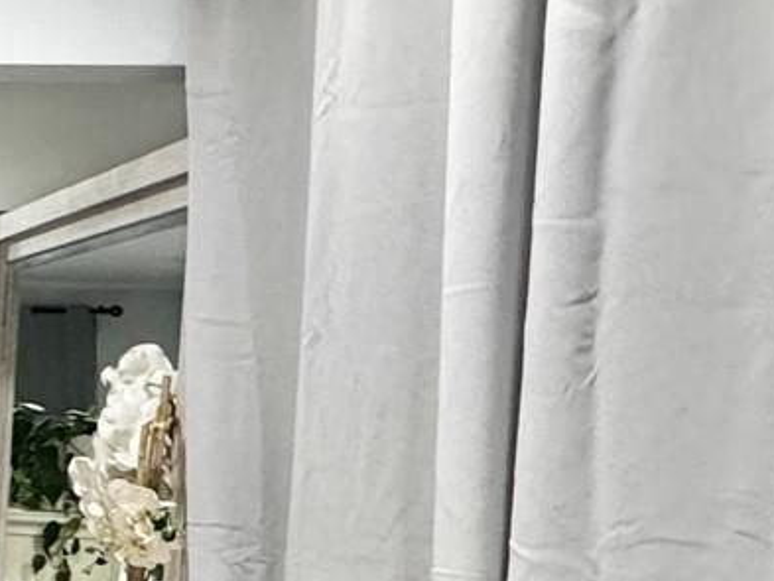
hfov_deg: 20.1
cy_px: 597
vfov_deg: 19.5
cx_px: -585
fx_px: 1633
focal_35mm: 73
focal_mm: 2.22
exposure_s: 1/83
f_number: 2.2
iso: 320
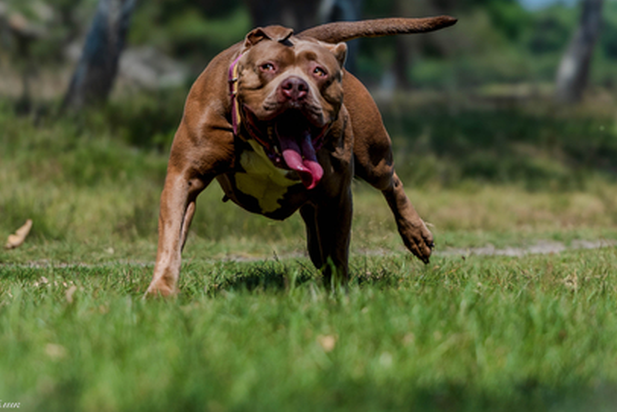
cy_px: 185
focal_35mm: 153
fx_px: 2623
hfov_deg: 13.4
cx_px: 318
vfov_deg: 9.0
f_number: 2.8
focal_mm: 90
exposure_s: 1/4000
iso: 125
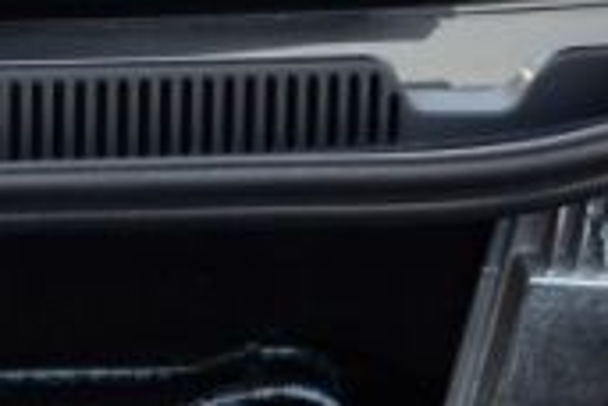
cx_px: -124
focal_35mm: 154
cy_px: 897
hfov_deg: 13.0
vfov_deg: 8.3
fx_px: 2601
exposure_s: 1/160
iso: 200
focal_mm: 22
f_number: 6.3
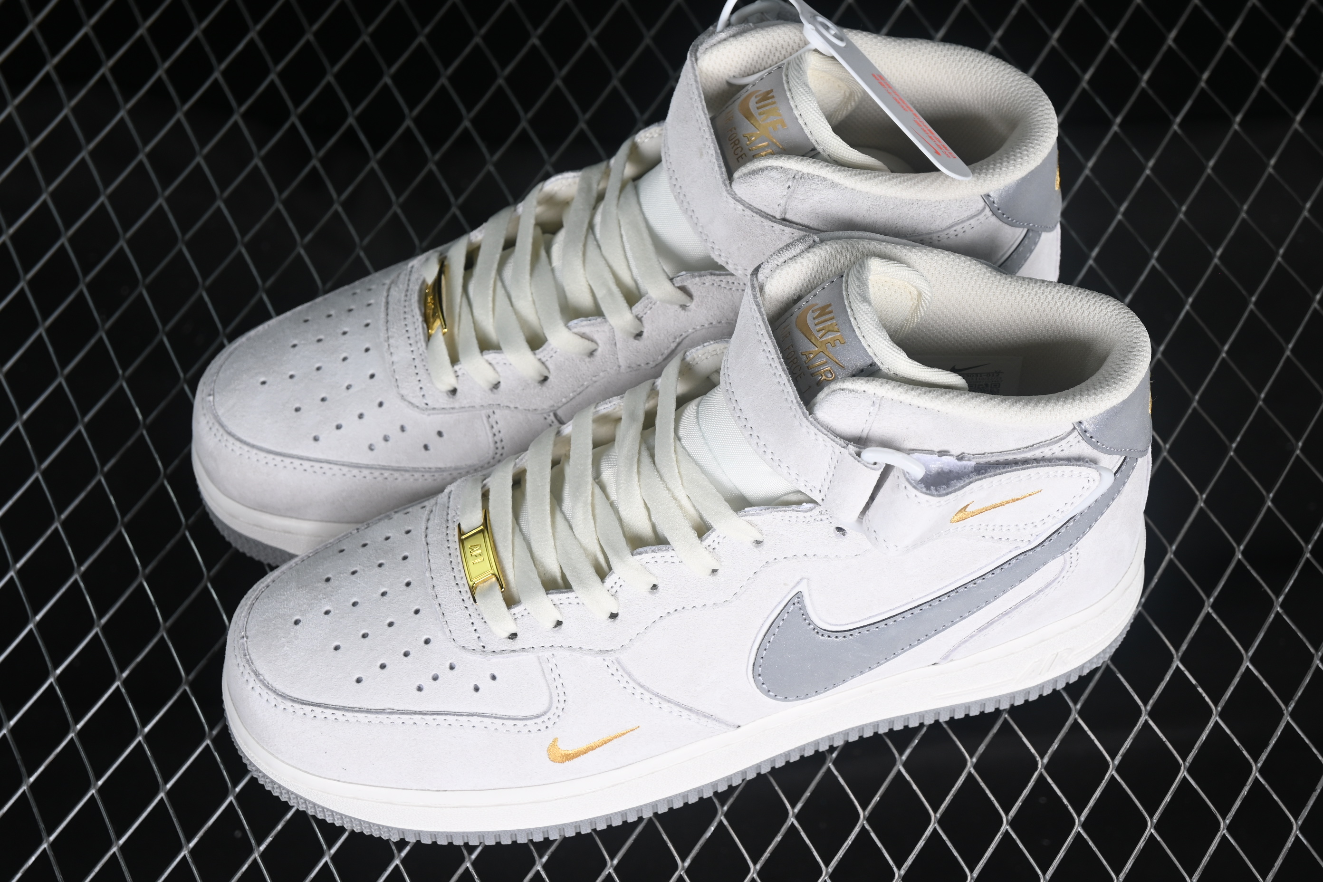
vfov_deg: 18.2
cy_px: 441
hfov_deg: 27.0
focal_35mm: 75
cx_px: 662
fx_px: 2756
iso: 160
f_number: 7.1
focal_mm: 50
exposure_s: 1/80
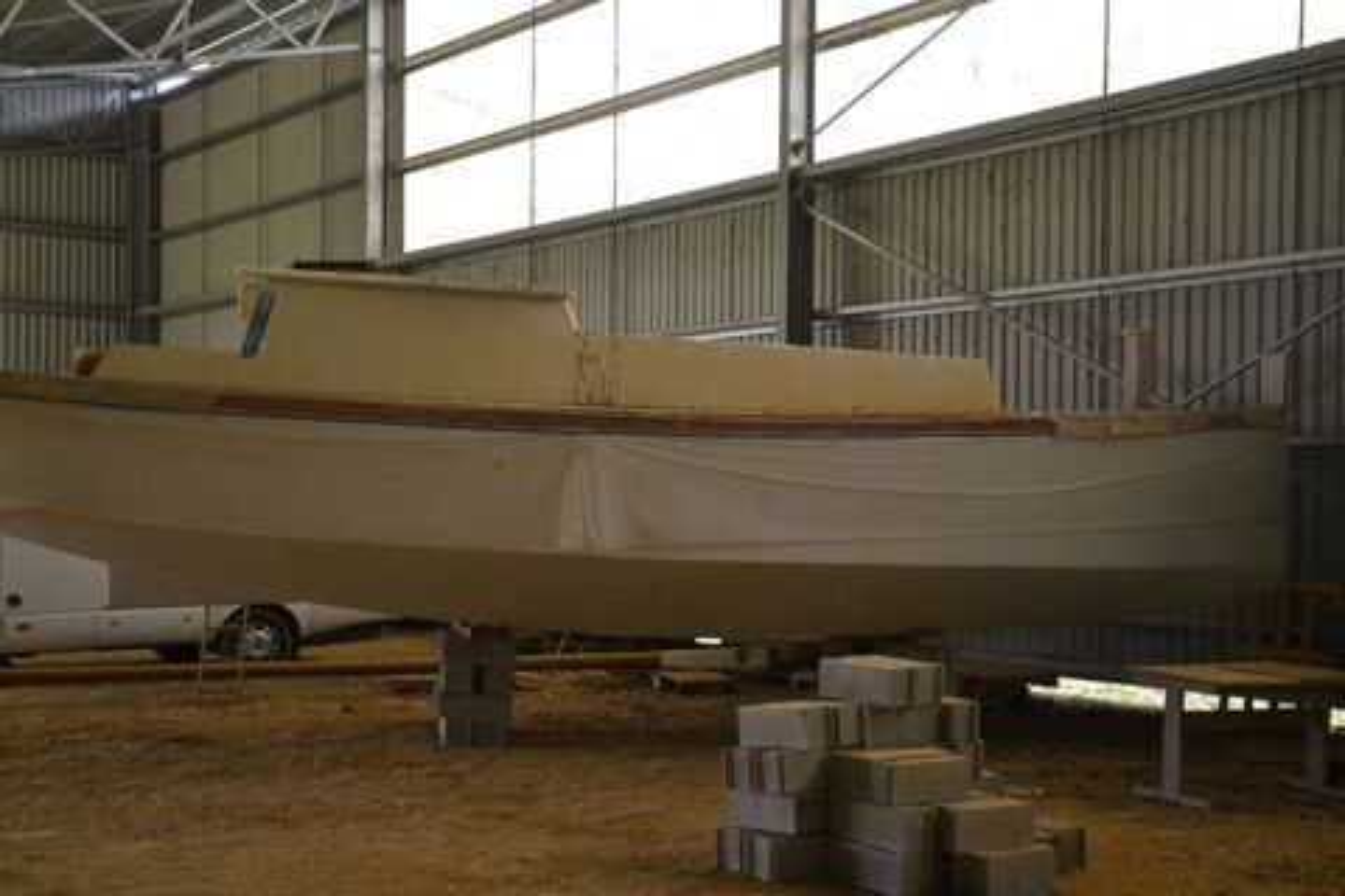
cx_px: 672
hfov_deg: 38.9
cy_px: 448
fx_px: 1905
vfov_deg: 26.5
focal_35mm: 51
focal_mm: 34
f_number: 4.2
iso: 640
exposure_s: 1/60
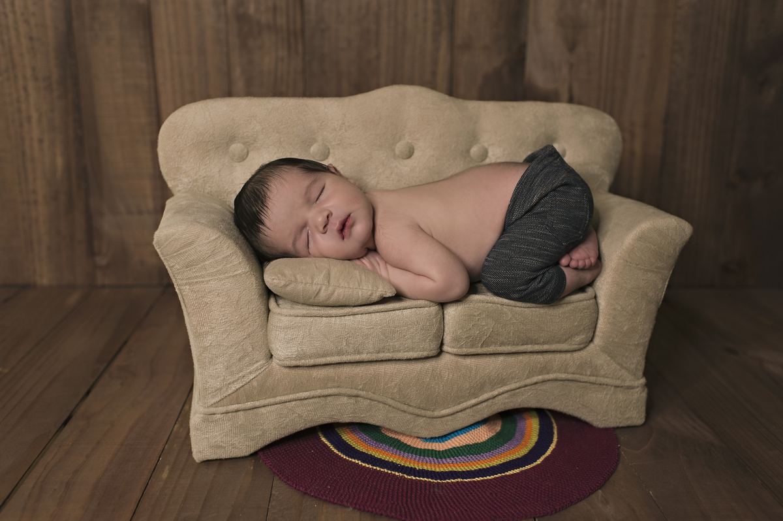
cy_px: 260
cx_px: 392
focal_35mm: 35
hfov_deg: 54.5
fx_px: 761
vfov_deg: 37.8
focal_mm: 35
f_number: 3.2
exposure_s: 1/125
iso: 500
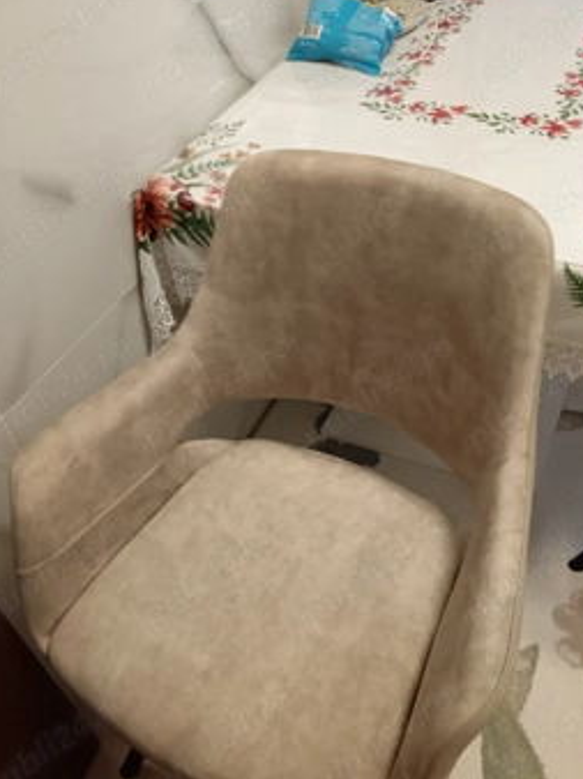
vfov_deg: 56.7
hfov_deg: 44.1
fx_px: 719
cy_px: 431
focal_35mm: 32
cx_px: 297
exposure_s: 1/100
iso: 1746
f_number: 1.9
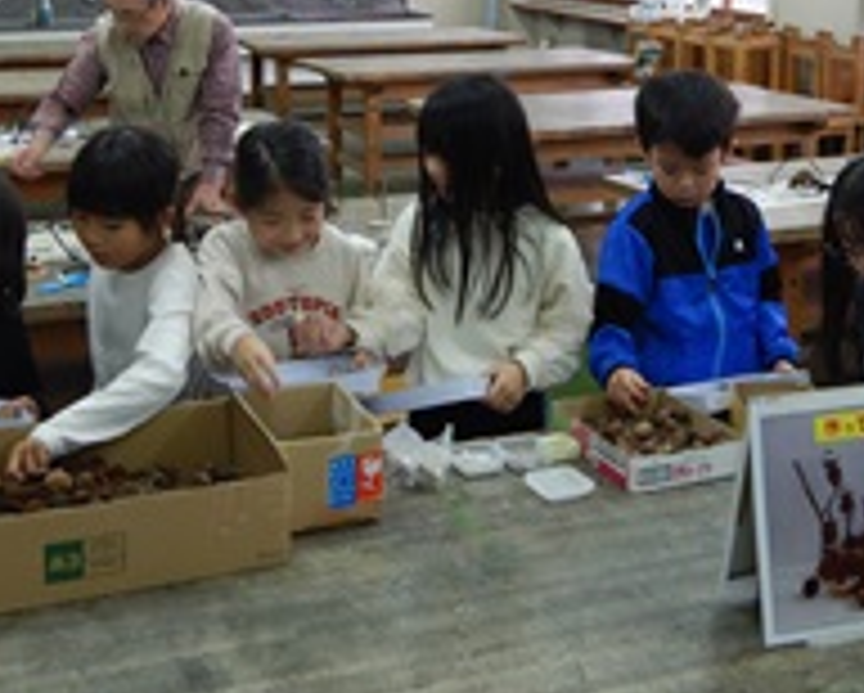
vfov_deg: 26.7
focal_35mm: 56
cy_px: 151
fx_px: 1433
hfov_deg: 33.5
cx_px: 482
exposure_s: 1/30
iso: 125
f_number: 2.8
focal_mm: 4.3
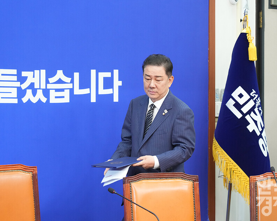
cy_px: 111
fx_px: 976
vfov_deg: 13.0
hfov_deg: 16.2
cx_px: 129
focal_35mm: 119
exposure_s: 1/200
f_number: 5.6
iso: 3200
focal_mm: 105
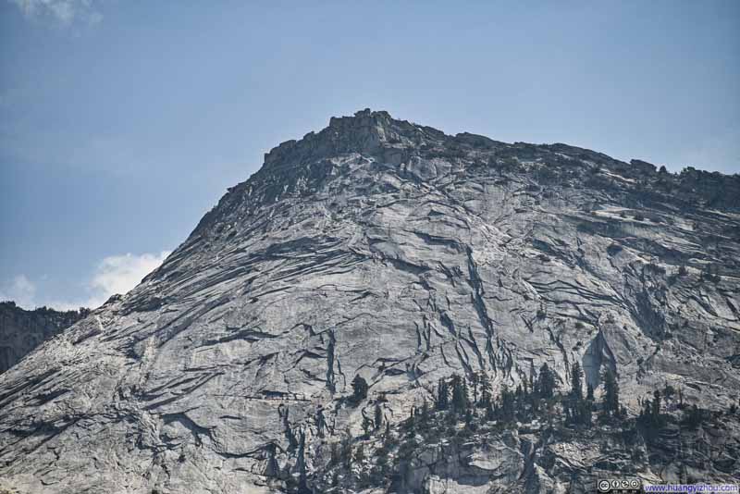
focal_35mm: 150
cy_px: 247
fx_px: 3084
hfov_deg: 13.7
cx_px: 370
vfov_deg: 9.2
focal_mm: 150
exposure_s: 1/2500
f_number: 4.5
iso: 100
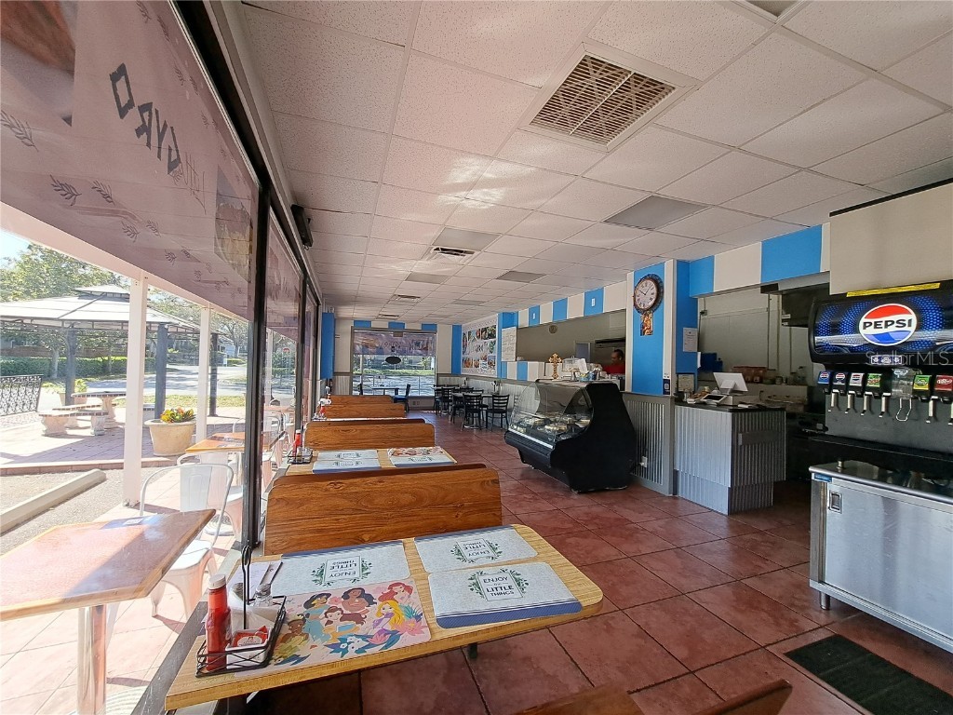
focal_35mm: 13
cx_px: 476
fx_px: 358
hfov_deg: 106.2
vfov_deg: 89.9
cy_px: 358
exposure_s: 1/120
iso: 50
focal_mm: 1.74
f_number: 2.2
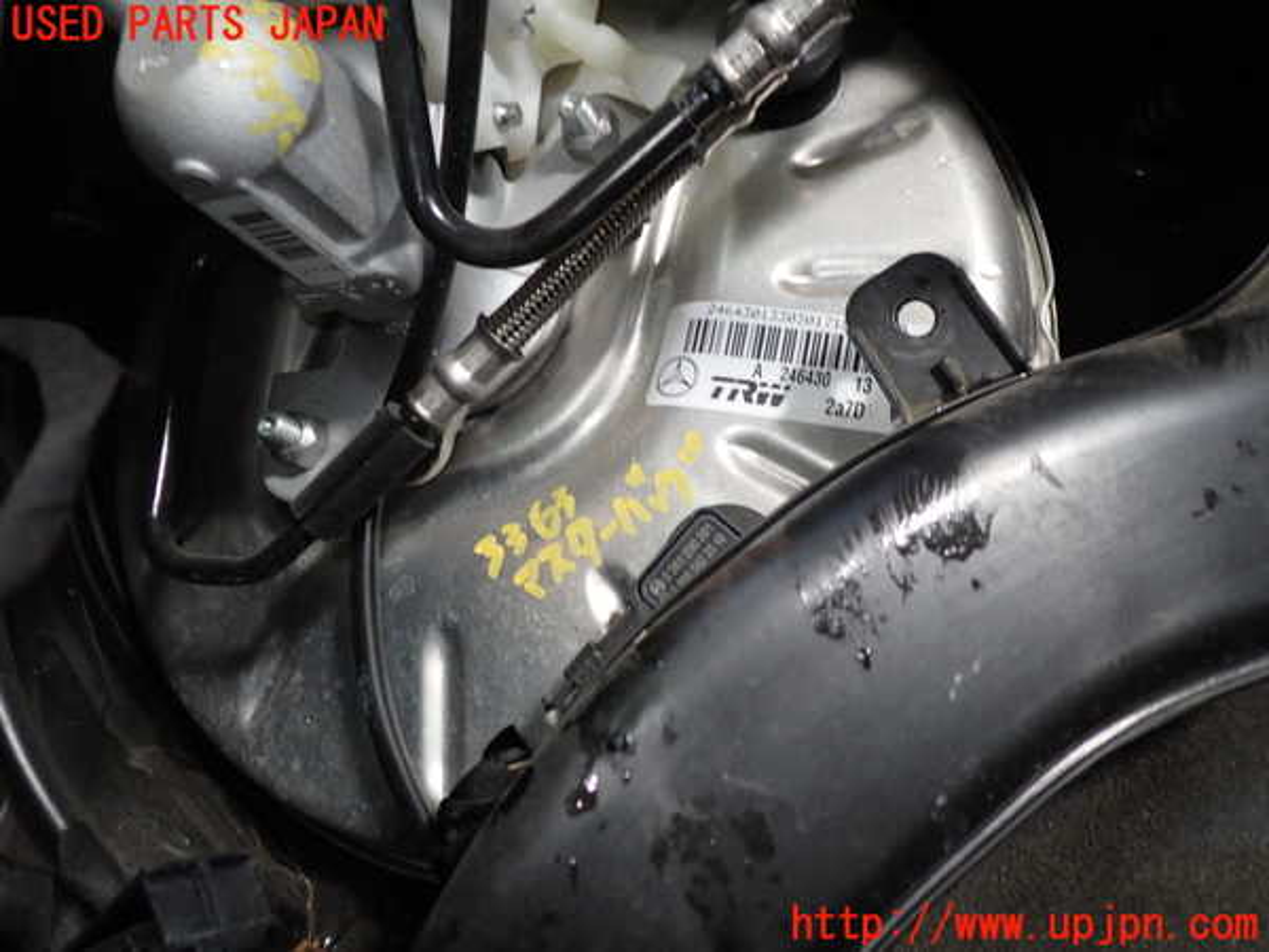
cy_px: 476
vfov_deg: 46.8
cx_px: 634
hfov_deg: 60.0
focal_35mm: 30
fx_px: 1100
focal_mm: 5.4
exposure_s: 1/60
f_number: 2.3
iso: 200
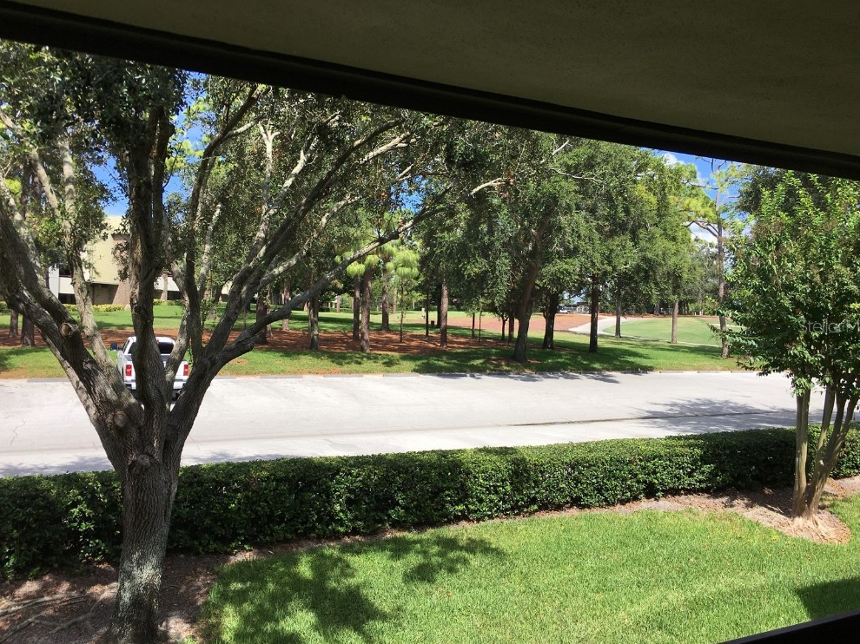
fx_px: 745
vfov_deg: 46.8
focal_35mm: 30
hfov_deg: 60.0
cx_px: 435
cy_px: 325
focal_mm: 4.15
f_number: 2.2
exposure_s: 1/1202
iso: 25
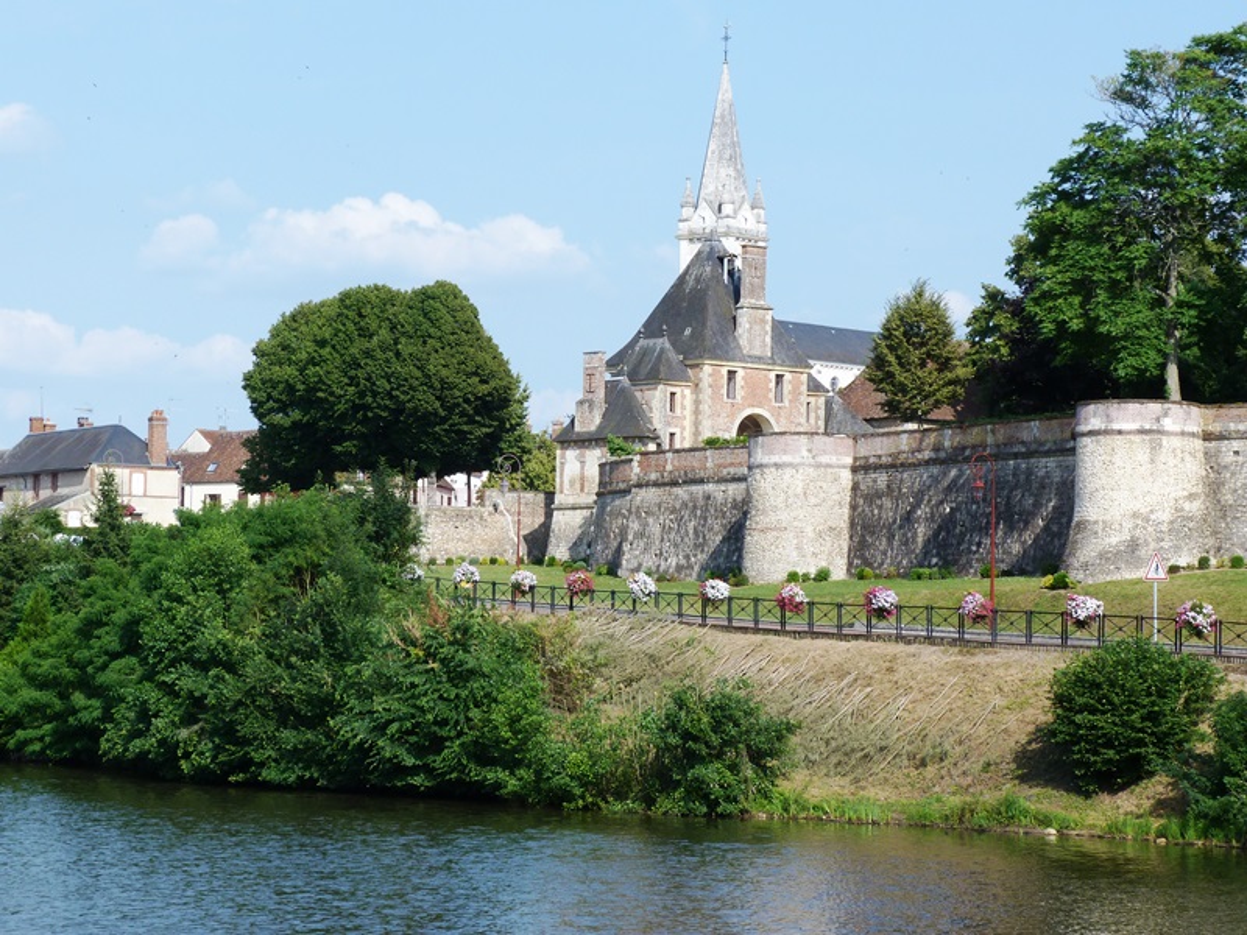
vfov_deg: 16.2
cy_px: 468
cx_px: 624
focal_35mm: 91
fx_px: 3278
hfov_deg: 21.5
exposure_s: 1/250
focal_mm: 16.5
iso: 80
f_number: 5.6
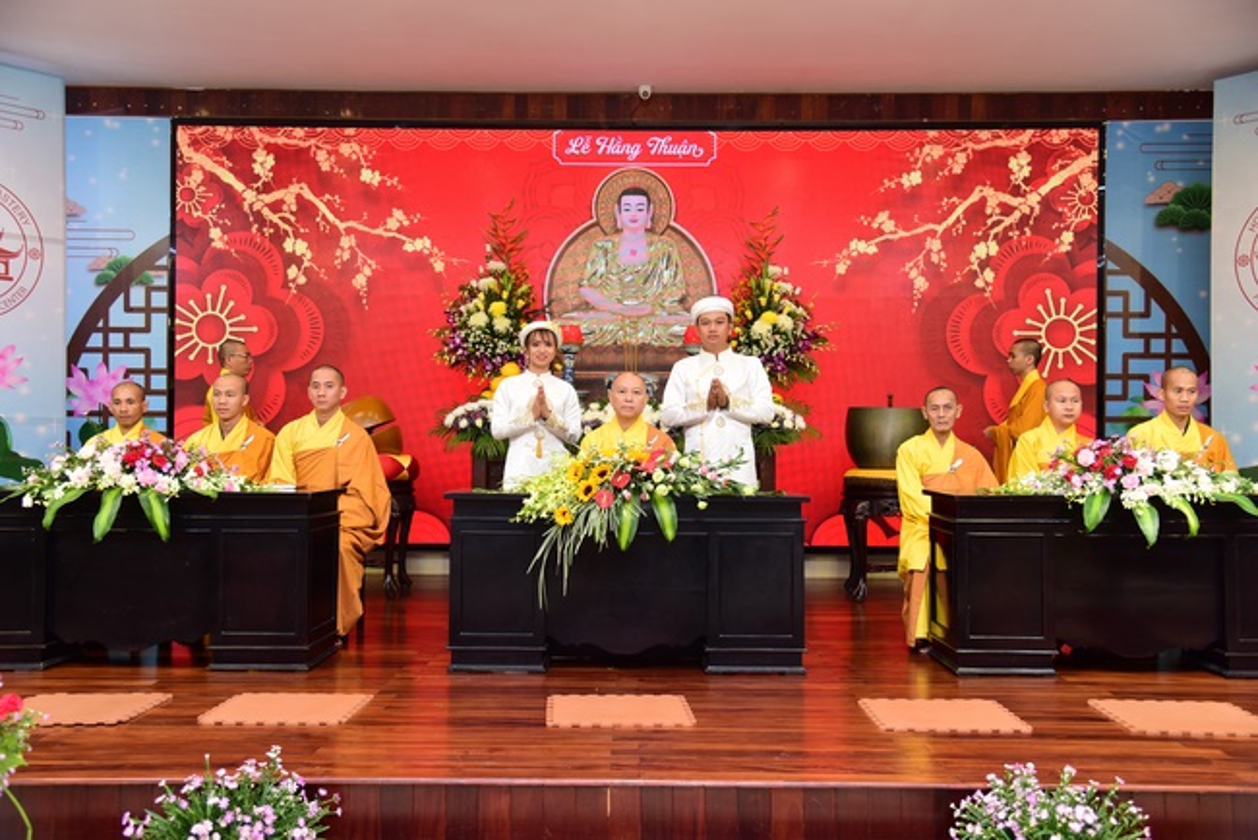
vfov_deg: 35.1
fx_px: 1328
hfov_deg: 50.7
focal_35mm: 38
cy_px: 420
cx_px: 629
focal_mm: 38
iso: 800
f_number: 4
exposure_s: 1/50
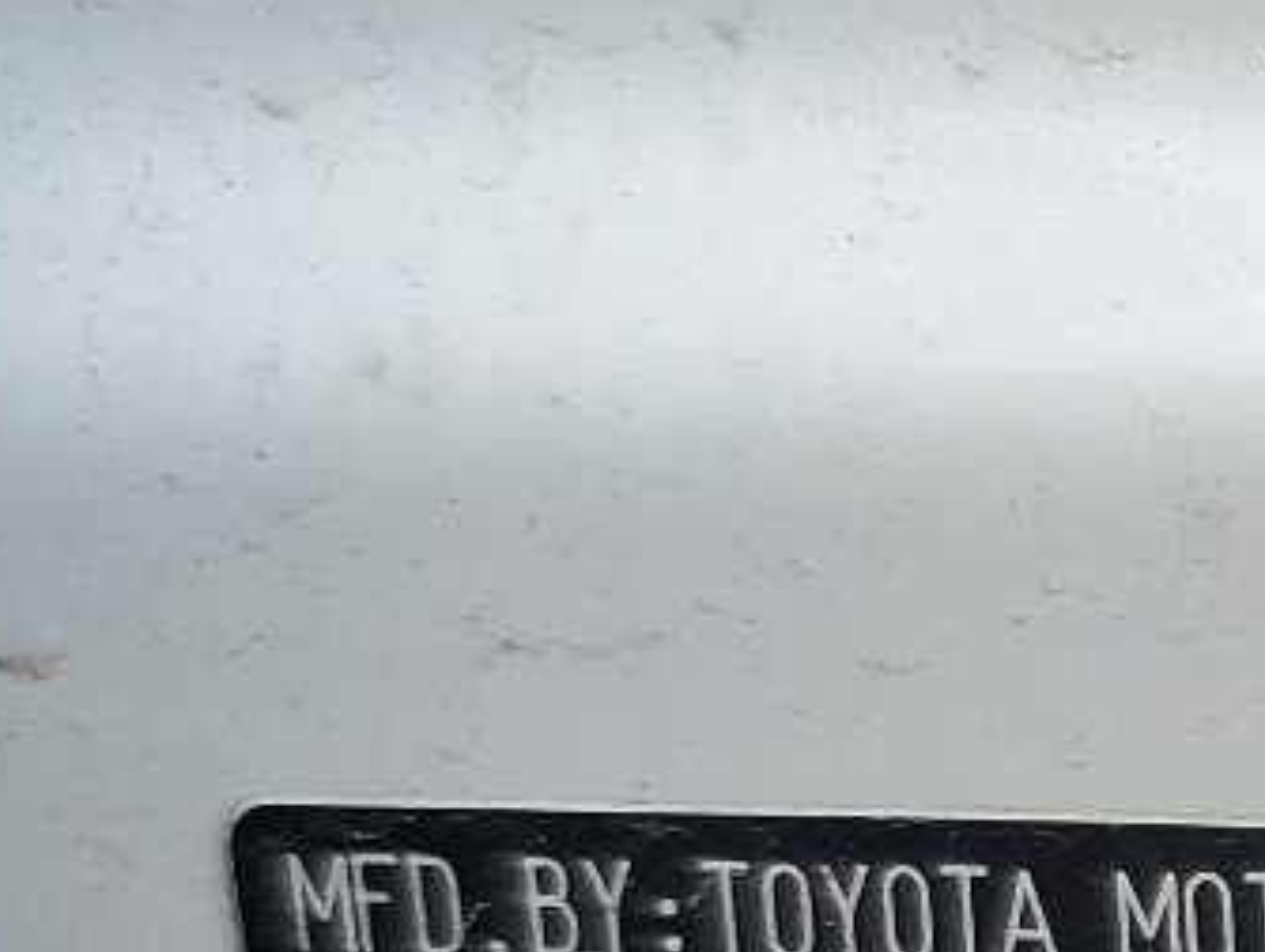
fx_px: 4536
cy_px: 1133
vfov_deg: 11.7
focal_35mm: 124
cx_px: 2243
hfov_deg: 14.1
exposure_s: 1/222
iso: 50
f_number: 1.5
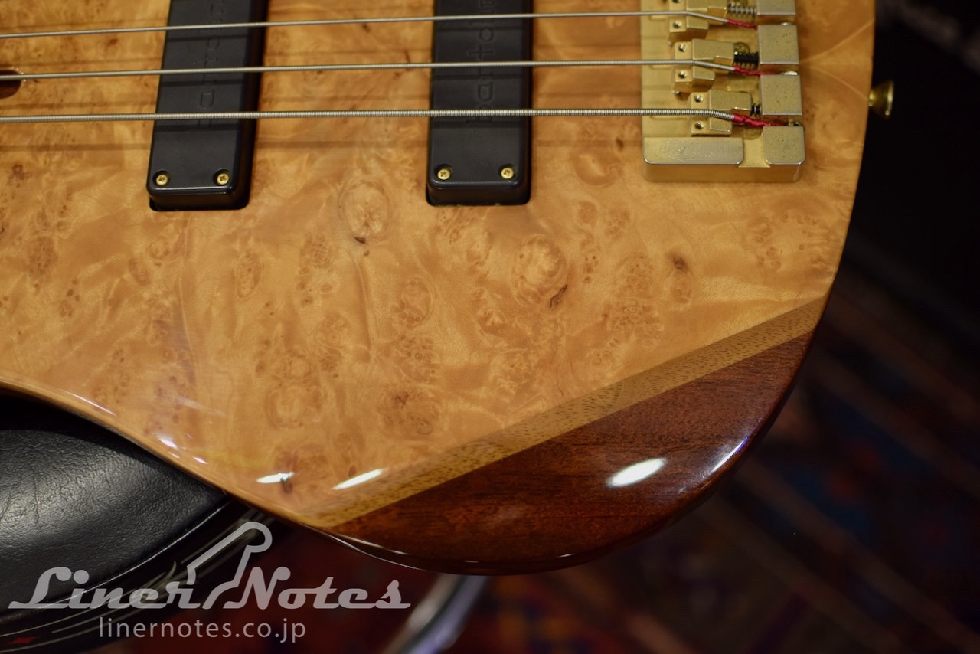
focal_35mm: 52
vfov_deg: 25.8
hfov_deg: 37.8
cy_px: 327
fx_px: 1429
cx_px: 490
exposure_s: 1/160
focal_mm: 35
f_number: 1.8
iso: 400
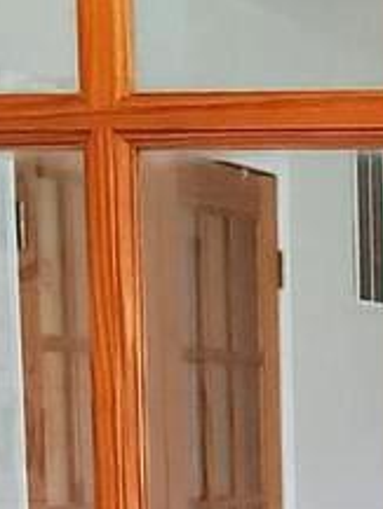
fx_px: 2712
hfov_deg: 7.9
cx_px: 602
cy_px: 896
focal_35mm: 184
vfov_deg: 10.2
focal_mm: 3.08
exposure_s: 1/120
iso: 250
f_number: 2
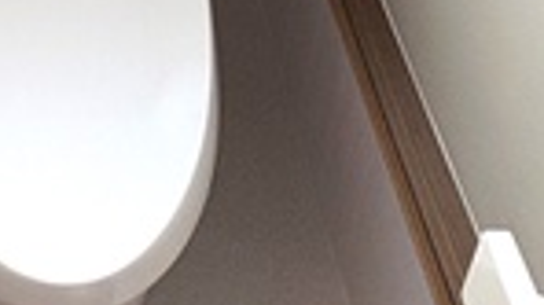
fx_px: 1038
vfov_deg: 12.4
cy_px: -470
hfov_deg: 27.9
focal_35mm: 72
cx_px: 17
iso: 320
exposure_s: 1/60
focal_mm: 2.22
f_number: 2.2
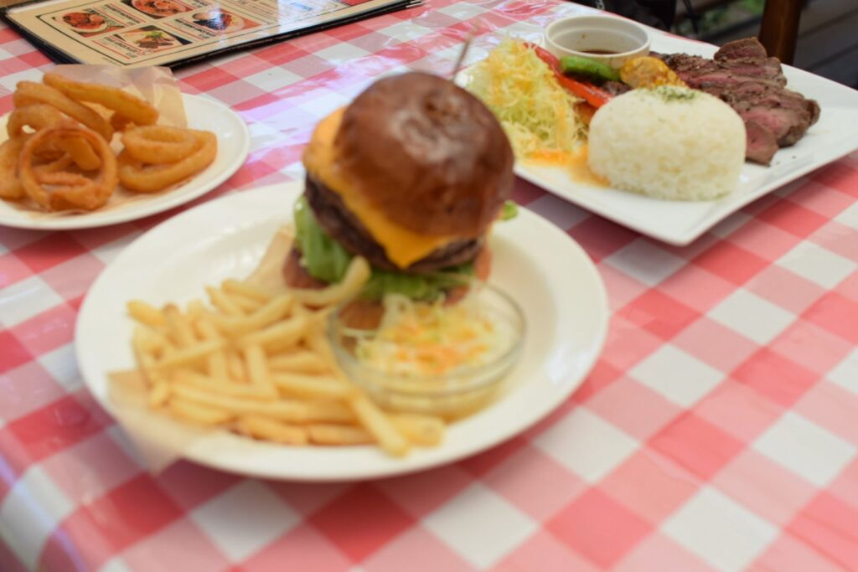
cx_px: 429
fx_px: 1073
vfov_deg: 29.9
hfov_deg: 43.6
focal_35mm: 45
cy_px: 286
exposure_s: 1/500
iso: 200
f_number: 4
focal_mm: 30
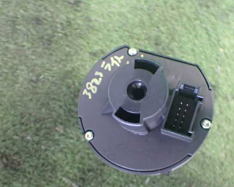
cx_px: 124
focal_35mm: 38
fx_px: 263
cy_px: 100
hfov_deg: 47.9
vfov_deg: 39.2
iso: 1000
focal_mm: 5.4
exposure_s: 1/30
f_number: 2.3
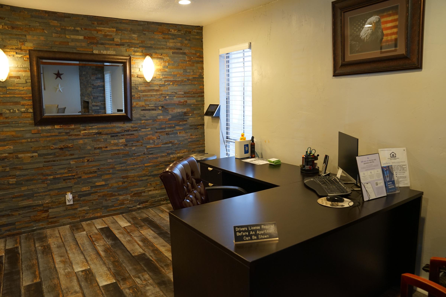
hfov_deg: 71.5
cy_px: 148
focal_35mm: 25
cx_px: 223
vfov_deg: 51.3
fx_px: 310
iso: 1250
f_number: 4
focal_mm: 25
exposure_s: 1/50
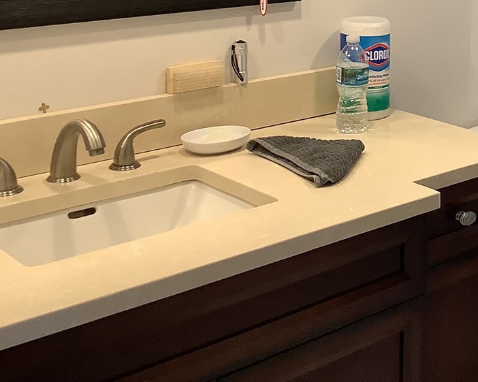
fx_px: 976
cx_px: 515
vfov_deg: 21.6
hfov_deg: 25.6
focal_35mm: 69
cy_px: 28
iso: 100
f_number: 2.4
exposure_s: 1/60
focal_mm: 3.3
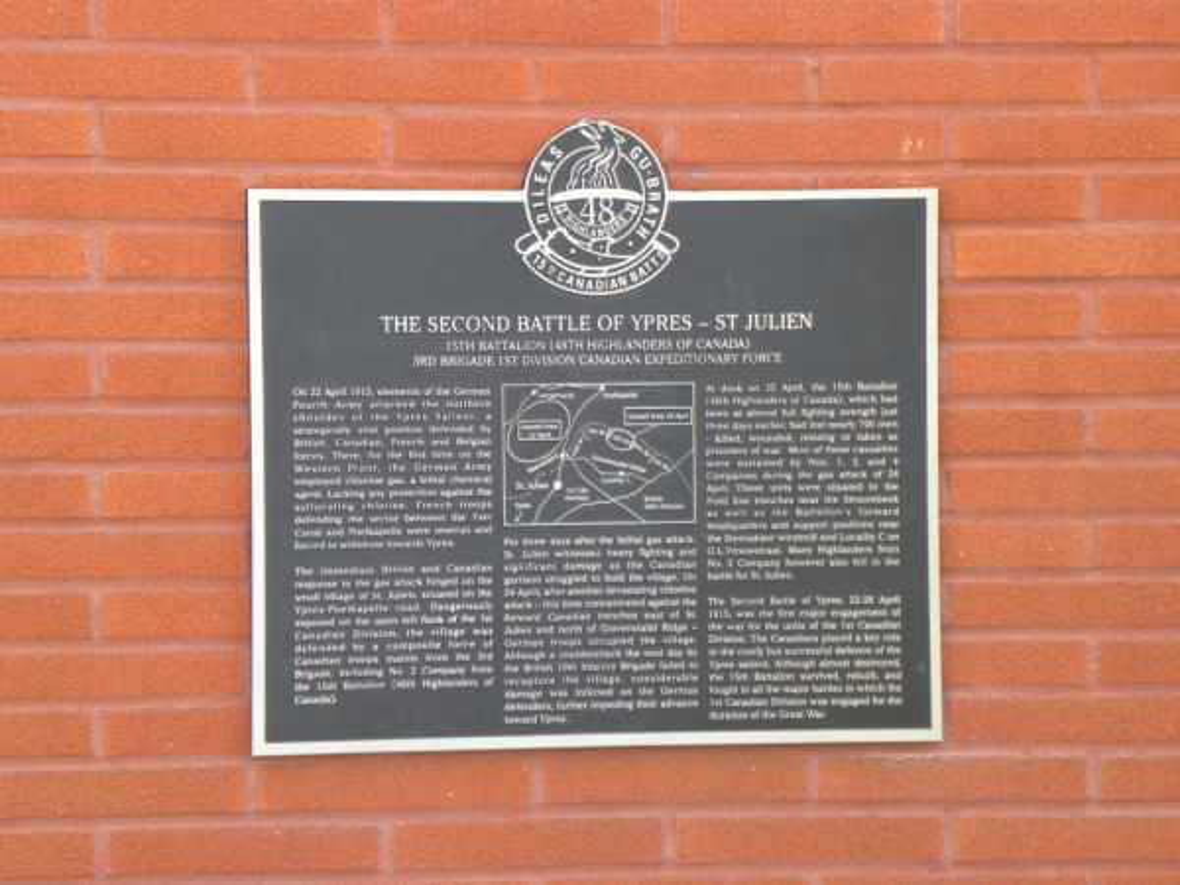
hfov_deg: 15.3
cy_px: 442
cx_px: 590
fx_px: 4397
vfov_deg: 11.5
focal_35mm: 129
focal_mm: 23
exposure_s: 1/69
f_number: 4.5
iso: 123
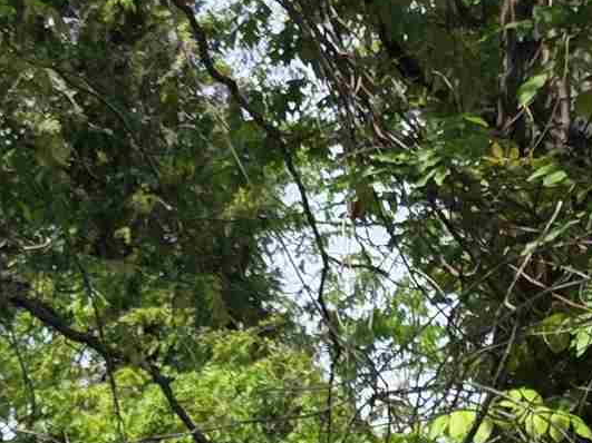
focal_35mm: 133
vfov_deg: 9.6
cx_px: -429
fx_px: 2274
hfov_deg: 13.5
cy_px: 1128
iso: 80
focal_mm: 6.3
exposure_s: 1/2430
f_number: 1.7
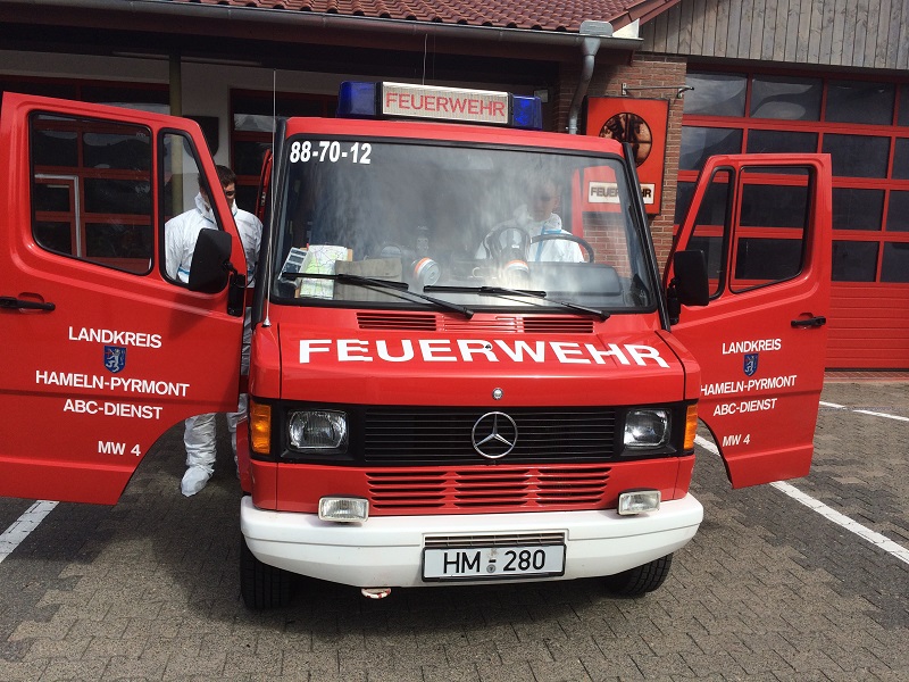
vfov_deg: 48.2
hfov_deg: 61.7
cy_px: 341
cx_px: 454
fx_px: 762
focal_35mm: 29
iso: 32
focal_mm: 4.15
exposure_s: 1/2053
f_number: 2.2
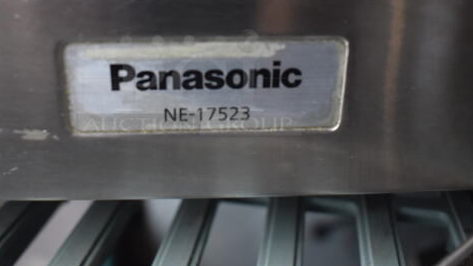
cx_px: 189
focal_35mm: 41
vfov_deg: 28.7
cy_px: 82
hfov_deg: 49.1
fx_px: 514
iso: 800
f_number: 3.5
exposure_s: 1/200
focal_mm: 20
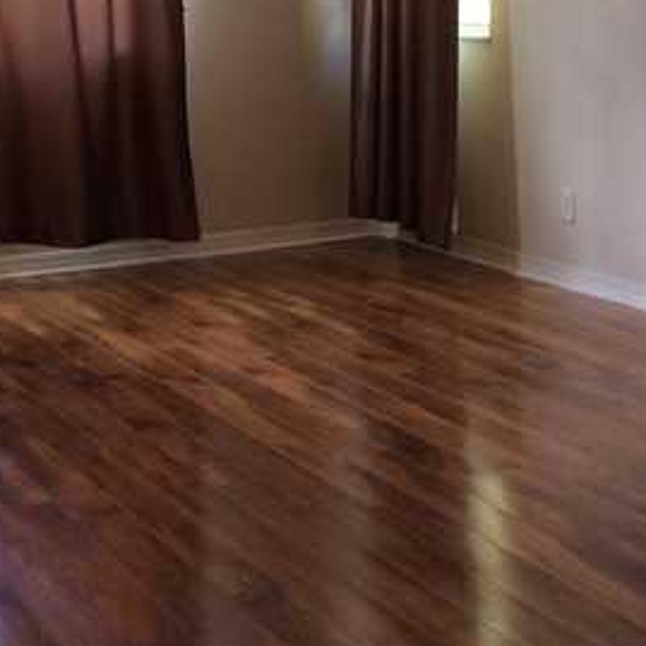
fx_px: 1774
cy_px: 91
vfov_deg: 20.3
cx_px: 60
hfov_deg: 20.2
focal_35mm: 84
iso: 50
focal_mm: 3.3
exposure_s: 1/24
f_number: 2.4
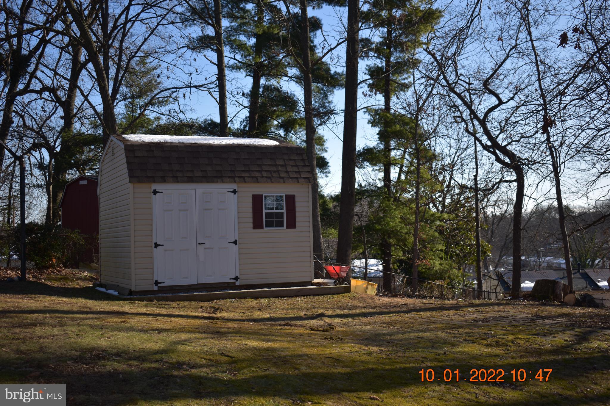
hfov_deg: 45.0
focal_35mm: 44
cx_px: 305
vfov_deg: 30.8
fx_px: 737
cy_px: 203
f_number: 4.2
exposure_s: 1/640
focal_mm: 29
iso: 100
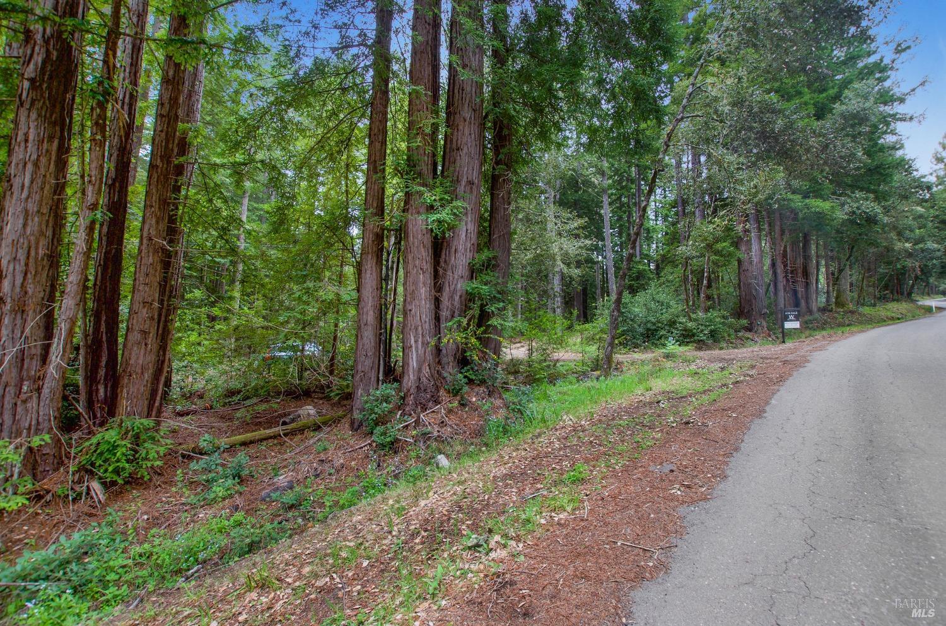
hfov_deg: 100.5
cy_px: 313
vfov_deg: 77.1
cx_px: 473
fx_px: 393
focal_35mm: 15
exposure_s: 1/40
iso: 100
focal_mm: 10
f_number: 8
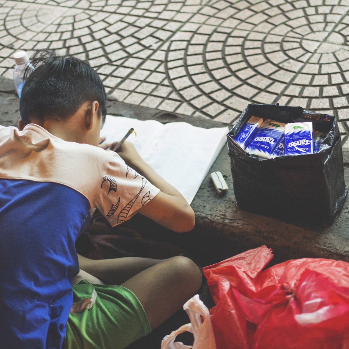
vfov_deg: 25.5
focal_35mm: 68
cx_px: 178
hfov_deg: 25.5
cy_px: 176
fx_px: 772
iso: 1600
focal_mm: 35
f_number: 1.8
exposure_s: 1/80
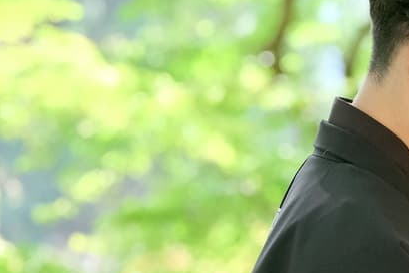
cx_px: 576
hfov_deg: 3.3
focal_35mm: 631
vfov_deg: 2.2
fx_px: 7168
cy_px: 319
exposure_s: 1/125
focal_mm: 119.2
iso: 1600
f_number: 5
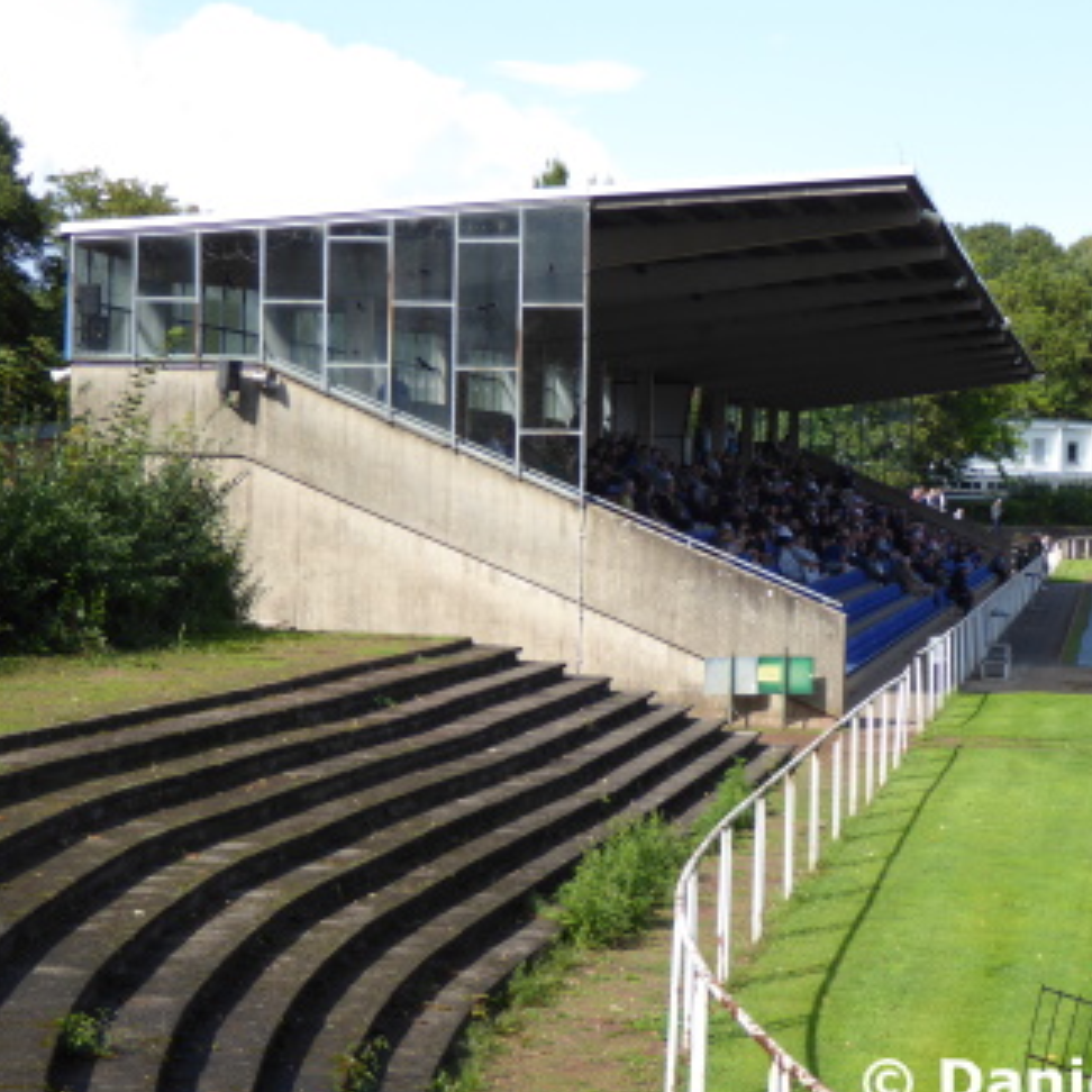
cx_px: 688
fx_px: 2677
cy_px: 549
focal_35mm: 75
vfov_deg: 23.1
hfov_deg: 23.0
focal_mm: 10.9
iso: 80
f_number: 4.3
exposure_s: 1/320
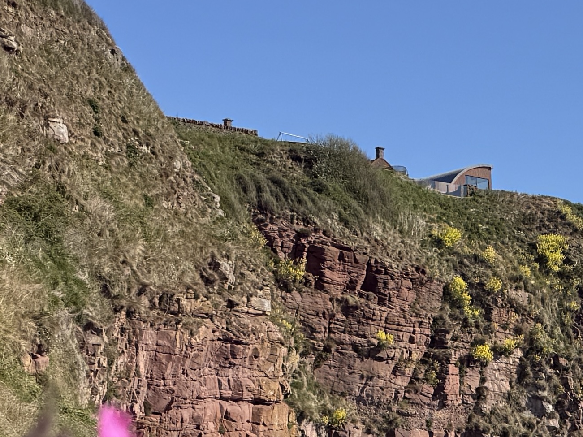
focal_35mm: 96
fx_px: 1616
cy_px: 642
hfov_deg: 18.4
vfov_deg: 14.4
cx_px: 847
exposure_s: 1/4975
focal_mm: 6.76
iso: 80
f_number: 1.78
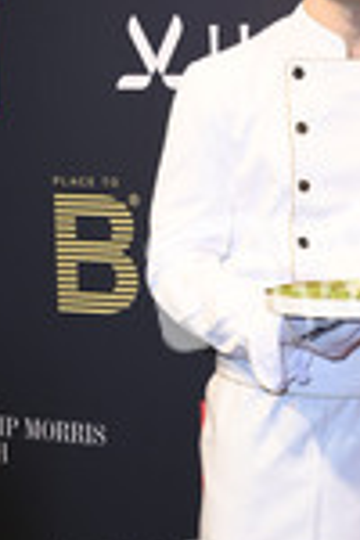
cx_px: 436
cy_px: 446
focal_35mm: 120
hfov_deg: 11.2
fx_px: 1800
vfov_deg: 16.9
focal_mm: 45
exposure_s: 1/250
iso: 500
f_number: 5.6
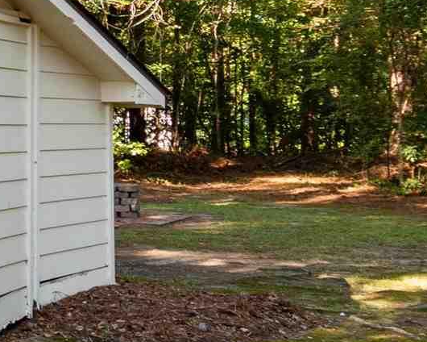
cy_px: 118
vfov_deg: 17.6
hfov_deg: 16.0
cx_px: -472
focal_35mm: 87
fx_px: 1099
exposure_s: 1/20
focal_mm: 11
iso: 100
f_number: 4.8
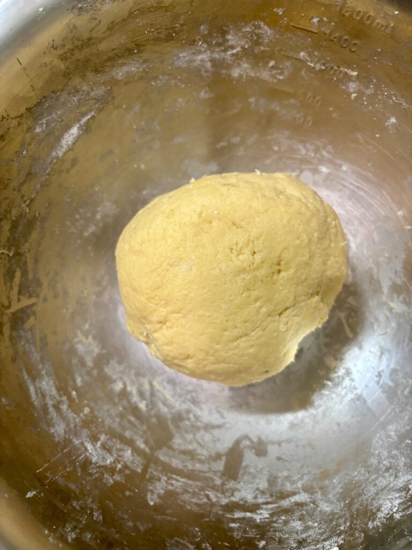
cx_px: 206
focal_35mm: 26
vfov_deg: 67.3
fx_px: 413
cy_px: 275
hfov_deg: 53.1
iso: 250
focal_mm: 5.96
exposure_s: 1/60
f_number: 1.6
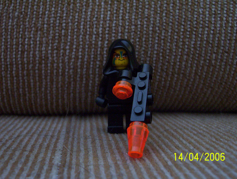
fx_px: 295
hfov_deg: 43.8
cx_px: 118
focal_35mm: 43
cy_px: 90
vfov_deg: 33.7
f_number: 2.73
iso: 200
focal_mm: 5.77
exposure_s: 1/8
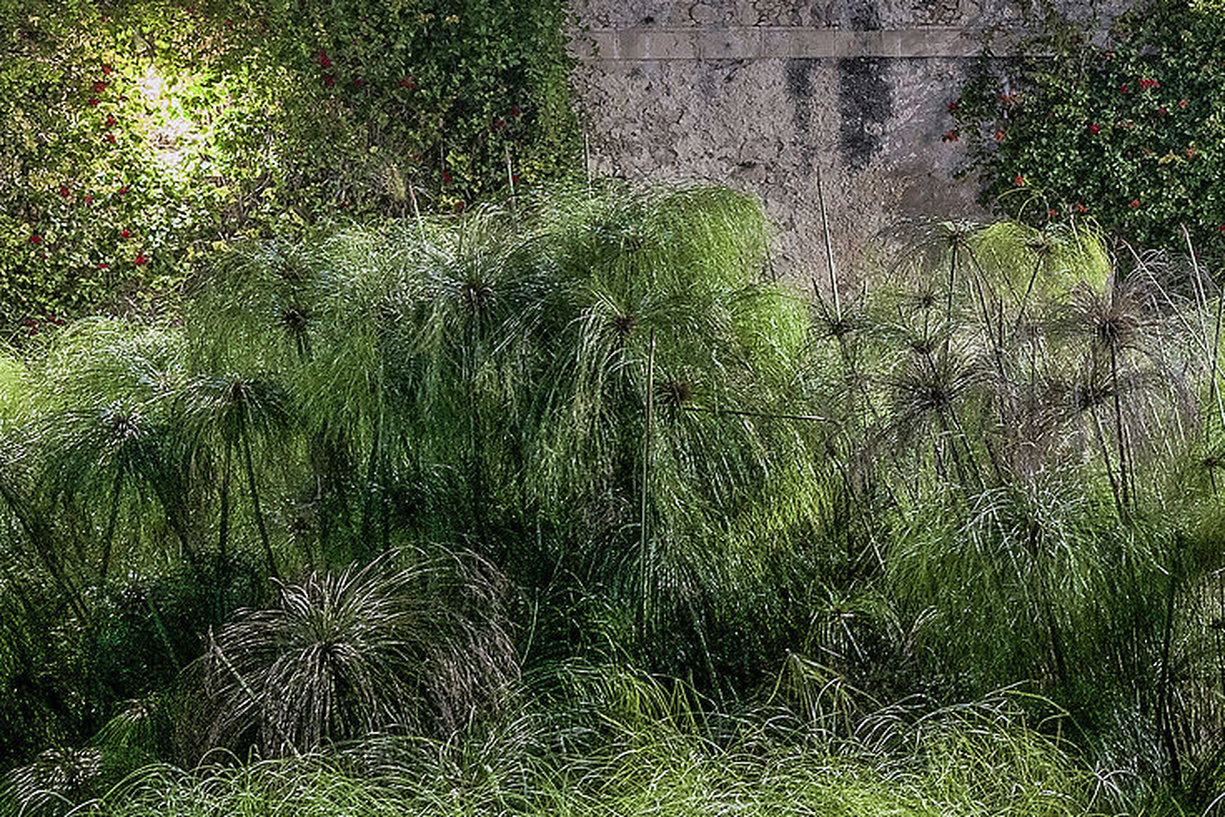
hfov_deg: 23.5
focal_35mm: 75
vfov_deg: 17.7
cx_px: 1629
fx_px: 2552
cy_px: -35
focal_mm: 23
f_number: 10
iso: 100
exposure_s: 30
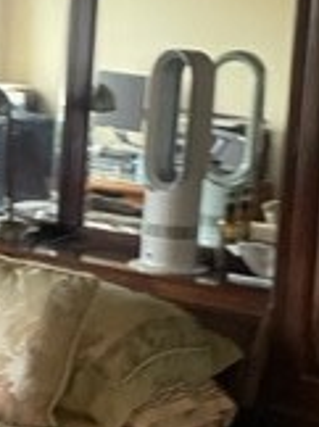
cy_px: 211
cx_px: -145
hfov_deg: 13.6
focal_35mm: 103
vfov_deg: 19.1
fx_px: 1269
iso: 400
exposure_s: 1/40
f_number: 1.6
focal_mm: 4.2
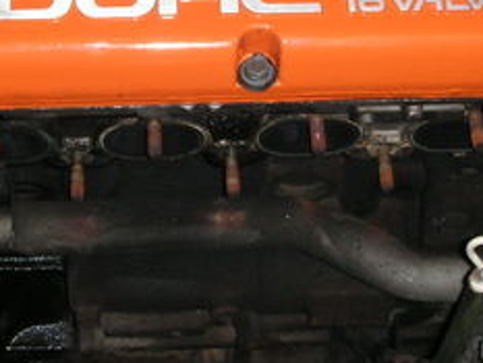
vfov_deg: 15.4
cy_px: 135
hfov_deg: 20.4
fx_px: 1340
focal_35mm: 96
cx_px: 180
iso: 100
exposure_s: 1/60.1
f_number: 3
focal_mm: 5.8
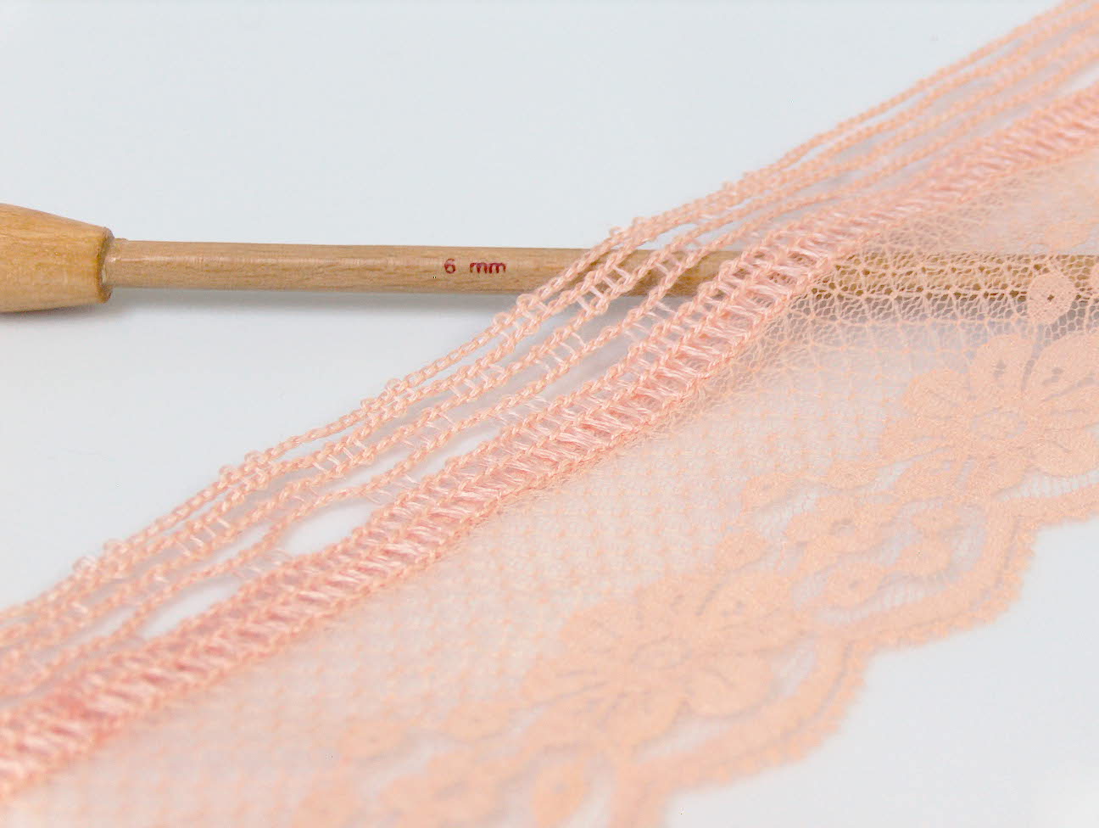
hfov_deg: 27.0
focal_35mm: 72
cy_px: 414
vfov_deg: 20.5
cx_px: 550
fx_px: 2289
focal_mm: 14.73
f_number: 2.9
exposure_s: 1/37.1
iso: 200
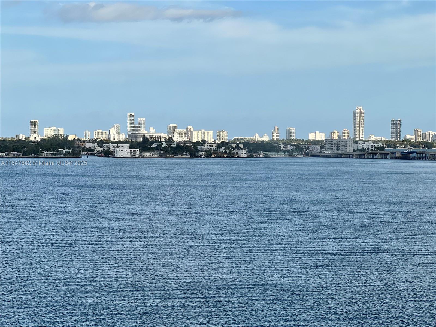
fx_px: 970
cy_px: 164
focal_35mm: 77
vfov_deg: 19.1
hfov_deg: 25.3
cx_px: 218
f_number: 2.8
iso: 32
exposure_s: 1/445
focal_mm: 9
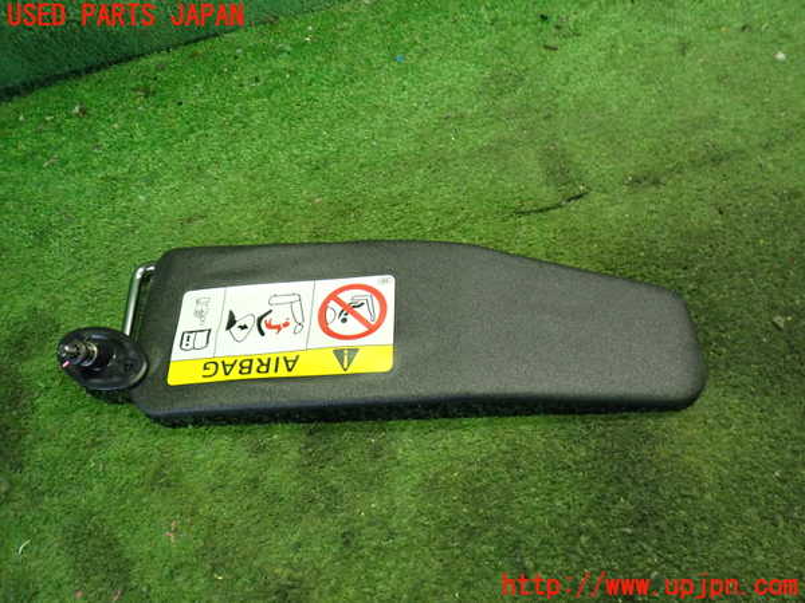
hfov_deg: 60.0
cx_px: 402
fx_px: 698
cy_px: 302
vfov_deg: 46.8
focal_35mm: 30
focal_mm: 5.4
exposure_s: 1/30
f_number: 2.3
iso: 800
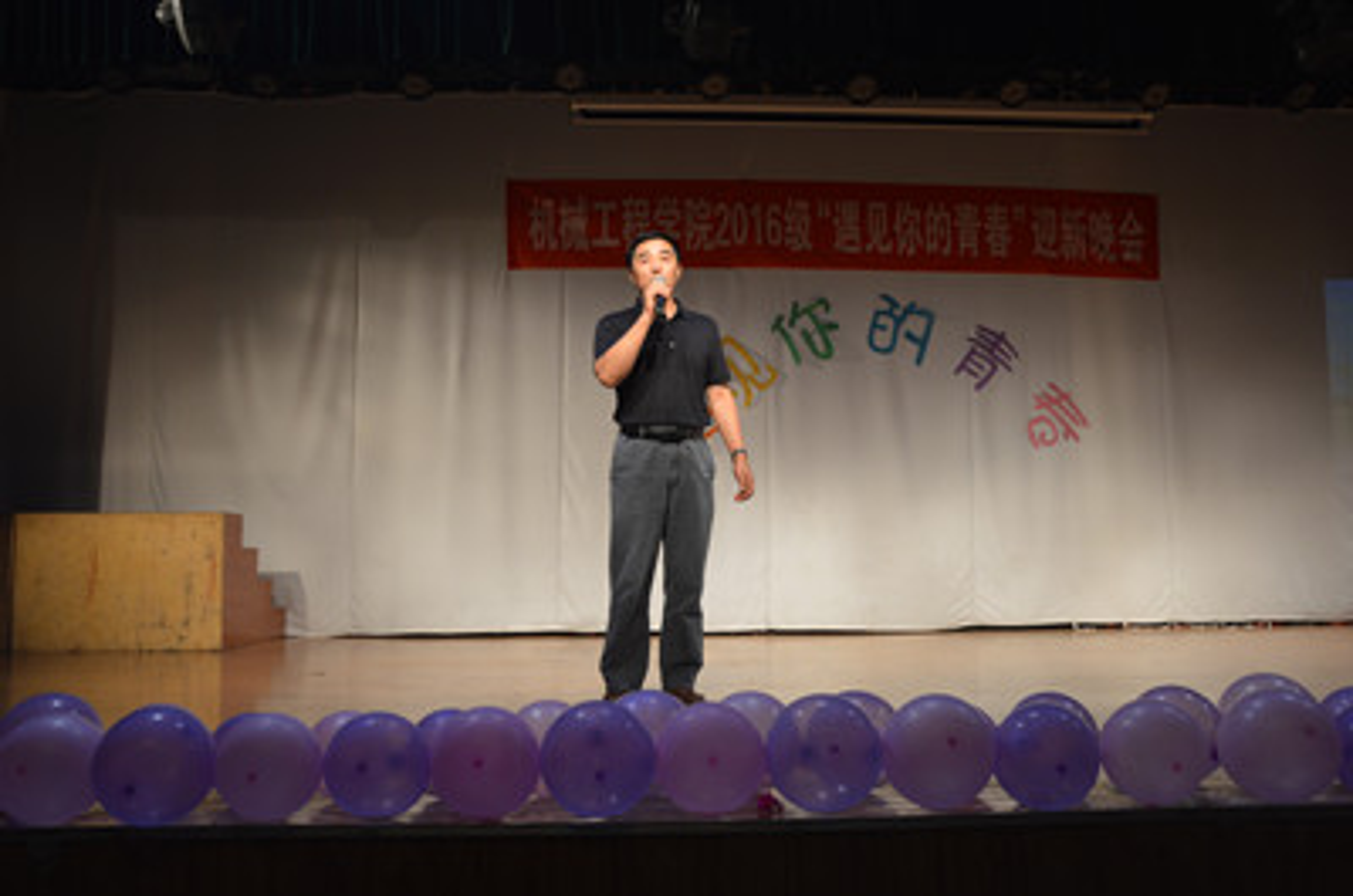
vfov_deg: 47.7
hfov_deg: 67.5
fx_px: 1013
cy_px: 448
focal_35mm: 27
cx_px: 676
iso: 400
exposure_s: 1/60
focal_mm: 18
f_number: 4
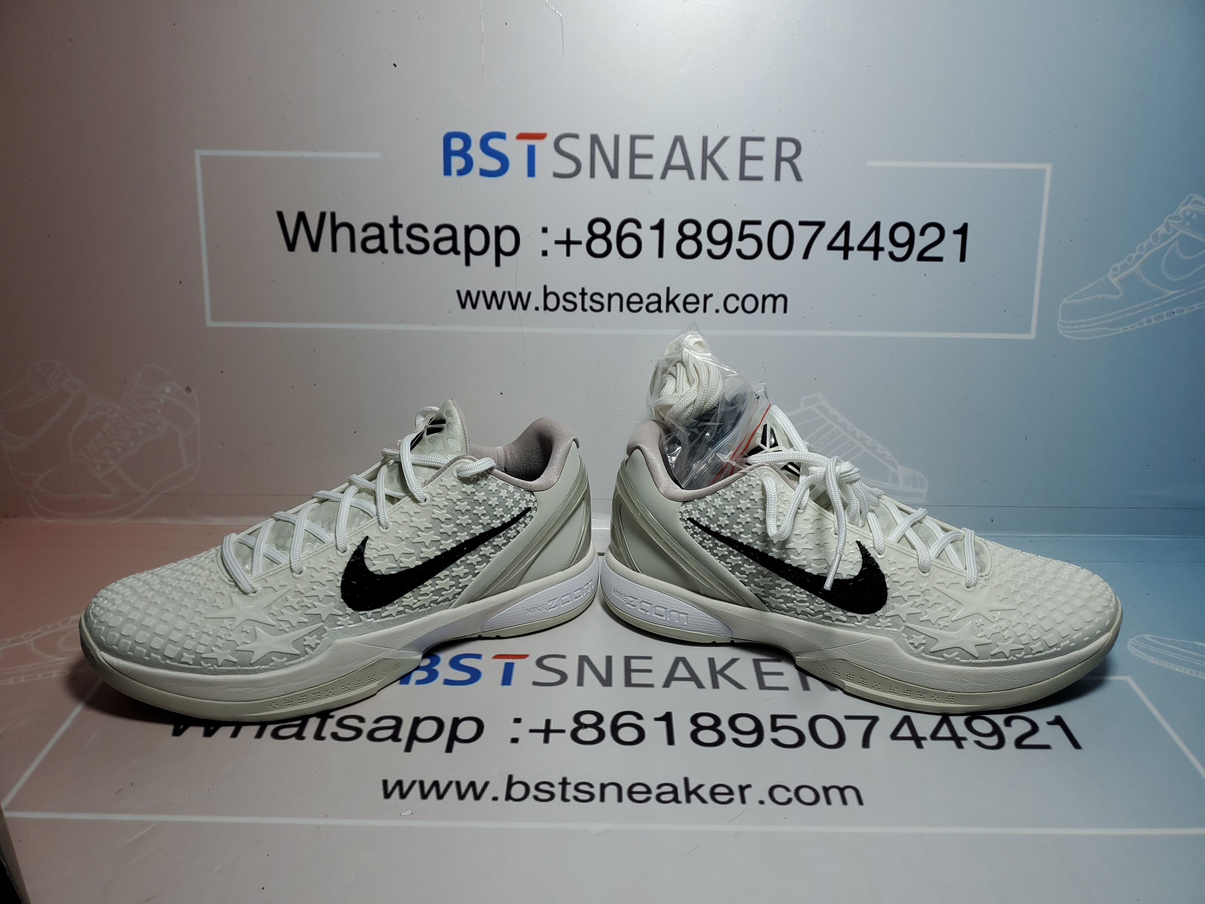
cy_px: 452
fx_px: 905
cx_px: 602
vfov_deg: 53.1
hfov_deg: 67.3
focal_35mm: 26
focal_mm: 4.3
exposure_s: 1/963
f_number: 1.5
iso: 50
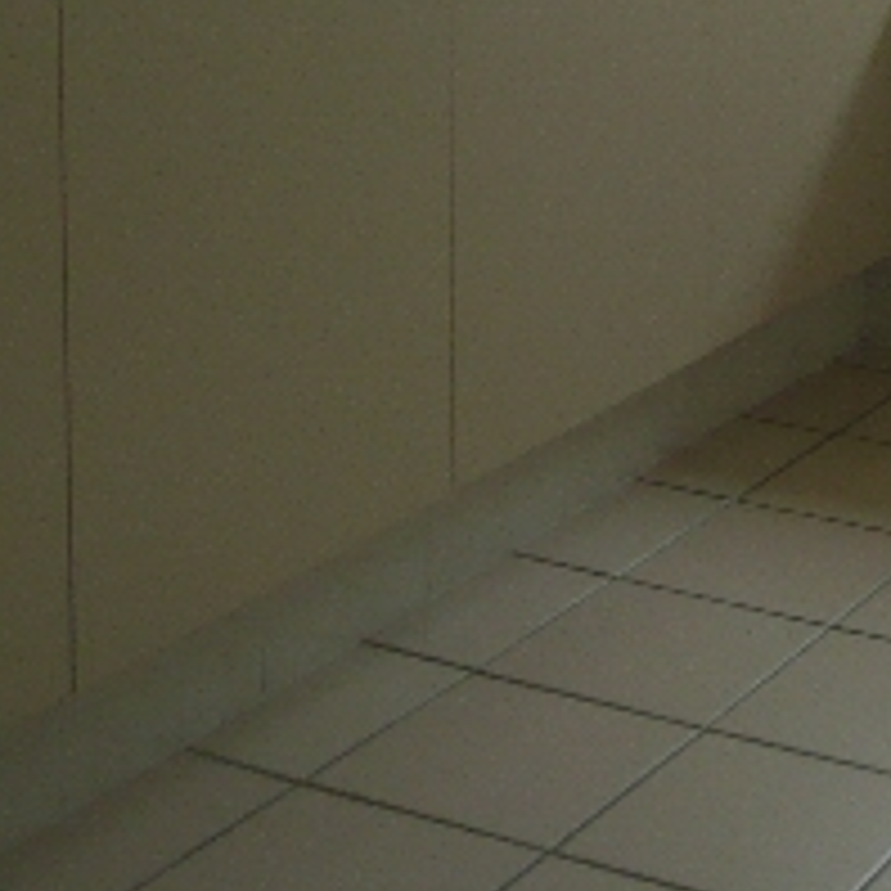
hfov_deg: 20.7
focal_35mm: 80
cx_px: 950
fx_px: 2330
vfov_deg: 20.4
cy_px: -153
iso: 100
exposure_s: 1/125
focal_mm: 4.6
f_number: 3.3
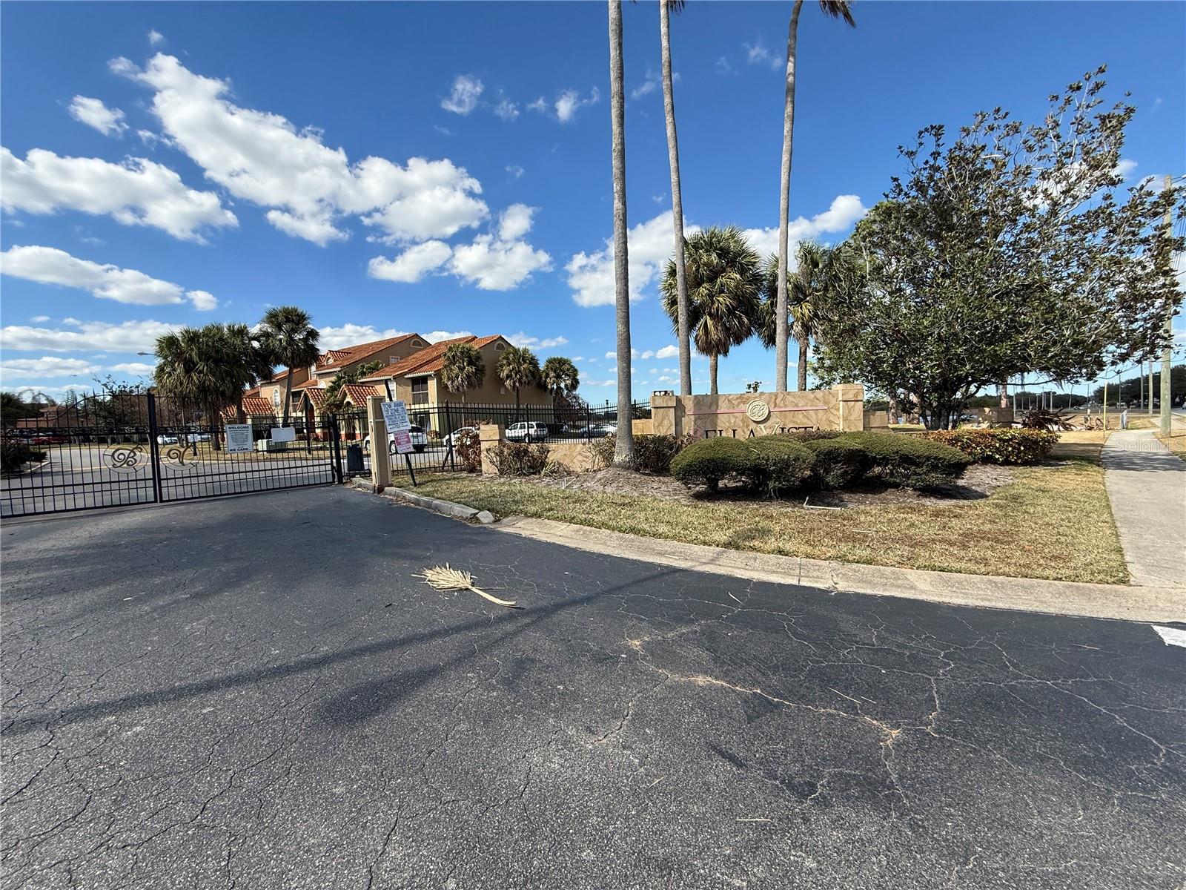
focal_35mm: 14
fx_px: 480
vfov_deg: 85.7
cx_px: 593
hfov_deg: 102.1
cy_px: 445
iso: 50
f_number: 2.2
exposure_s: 1/1572
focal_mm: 2.22
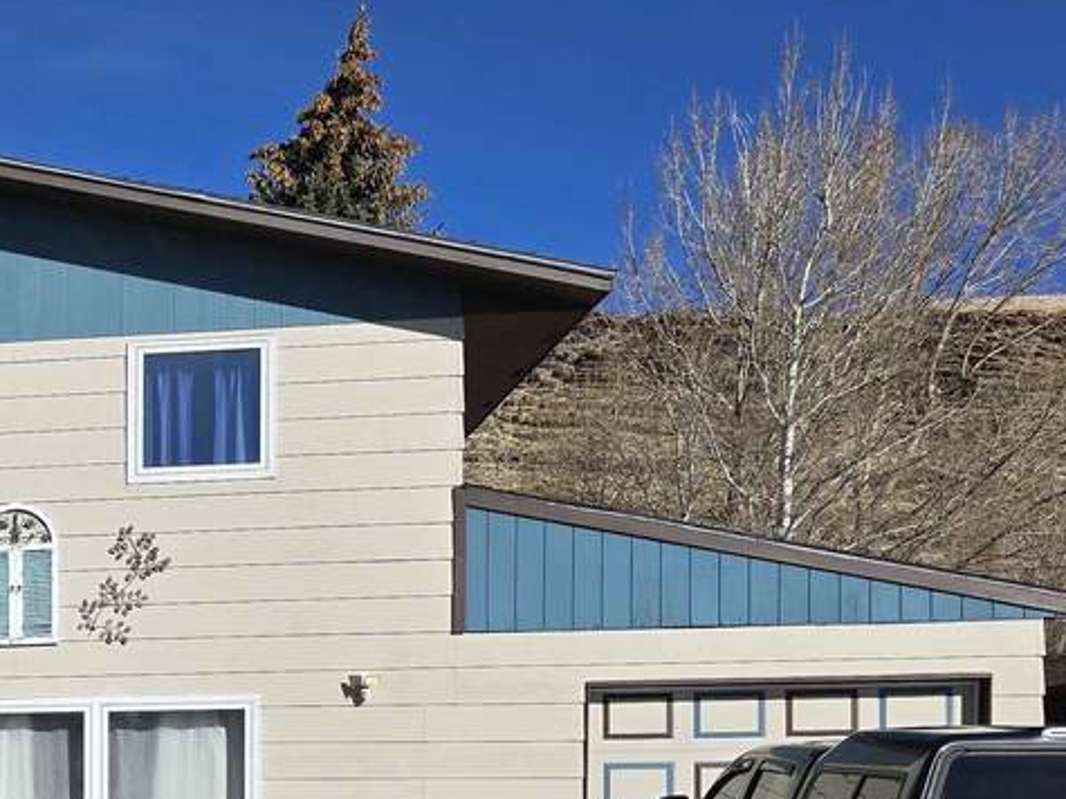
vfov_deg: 22.4
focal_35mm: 62
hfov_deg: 27.1
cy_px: 869
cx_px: -254
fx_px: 1909
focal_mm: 6.3
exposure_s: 1/1395
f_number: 1.7
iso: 12
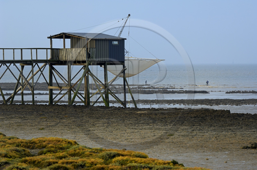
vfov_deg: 6.1
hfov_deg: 9.2
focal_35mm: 225
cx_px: 128
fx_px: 1604
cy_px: 85
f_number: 4.5
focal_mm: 150
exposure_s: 1/160
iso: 100
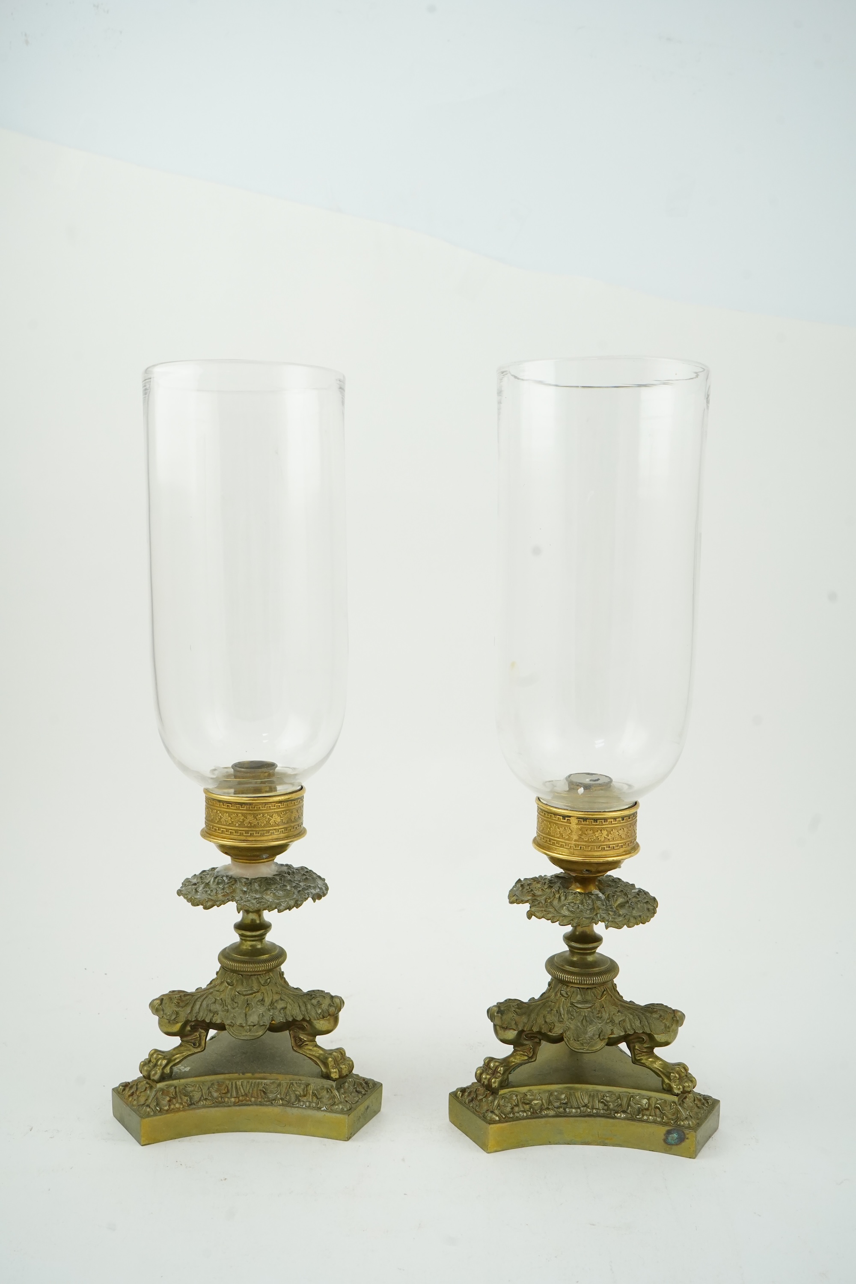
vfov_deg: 57.2
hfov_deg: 40.0
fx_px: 1177
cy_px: 642
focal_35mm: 33
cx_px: 428
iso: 2500
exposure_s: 1/80
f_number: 10
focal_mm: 33
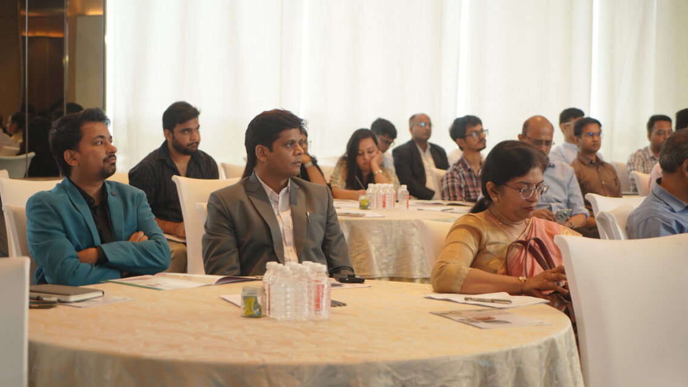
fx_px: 1350
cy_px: 169
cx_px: 343
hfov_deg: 28.6
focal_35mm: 74
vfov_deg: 16.3
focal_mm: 70
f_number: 4
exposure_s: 1/125
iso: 800
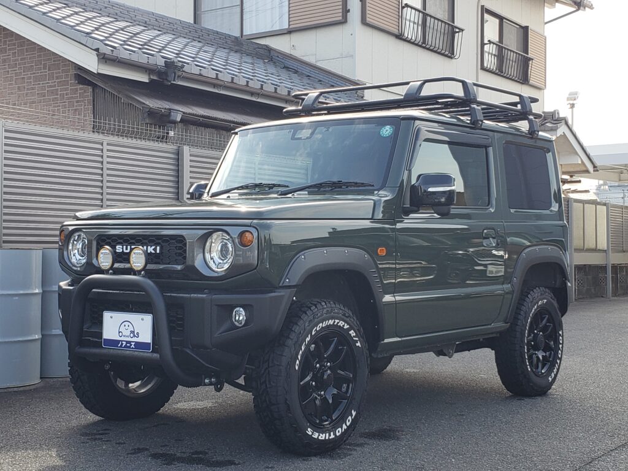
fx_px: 472
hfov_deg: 67.3
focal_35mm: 26
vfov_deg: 53.1
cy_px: 236
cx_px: 314
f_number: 2.4
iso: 50
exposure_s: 1/392
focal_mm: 4.3
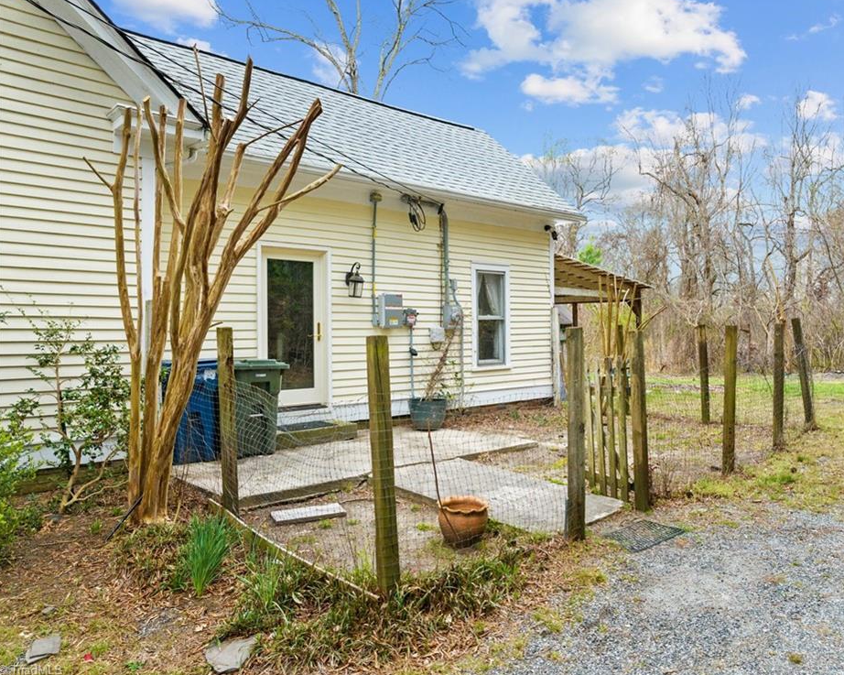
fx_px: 649
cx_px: 465
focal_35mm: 26
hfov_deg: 65.9
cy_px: 328
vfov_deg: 54.9
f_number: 2.8
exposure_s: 1/400
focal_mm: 12.29
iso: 400
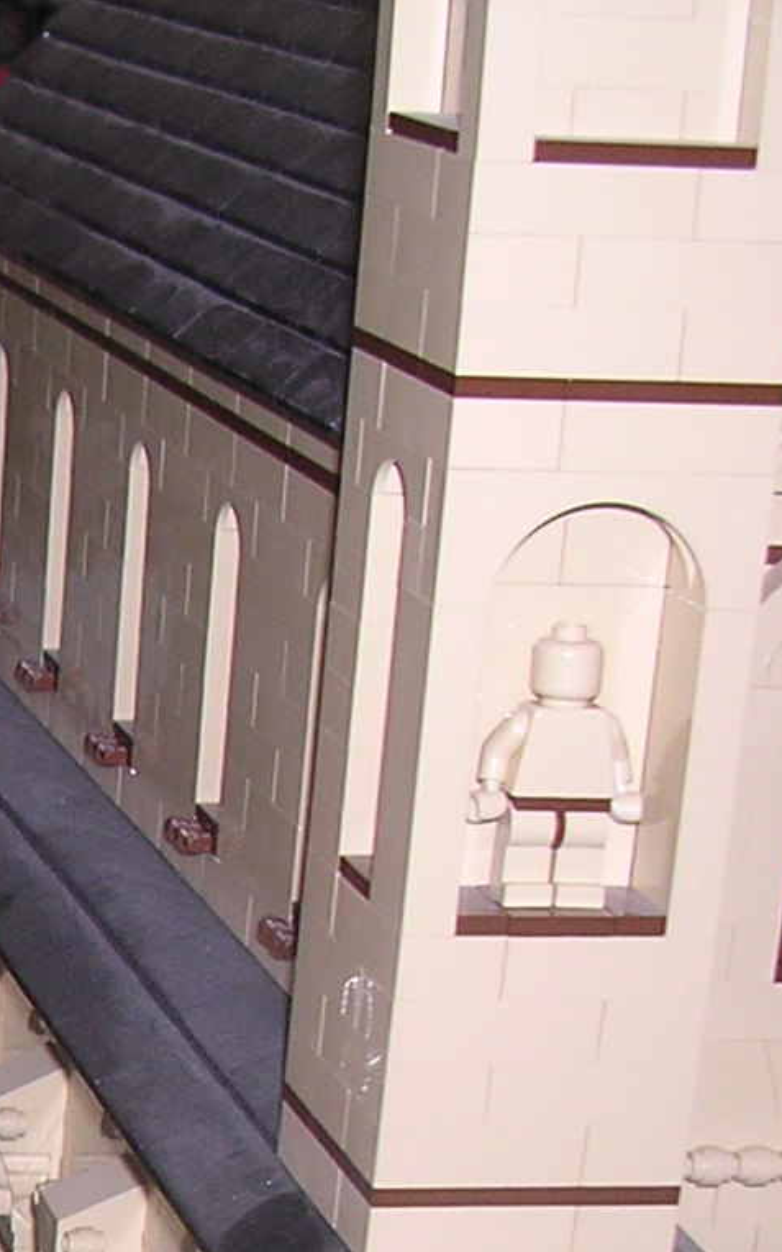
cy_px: 1257
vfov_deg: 18.8
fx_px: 3685
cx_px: -803
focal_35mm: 108
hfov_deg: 11.0
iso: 100
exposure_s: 1/60.1
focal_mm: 5.8
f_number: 2.8
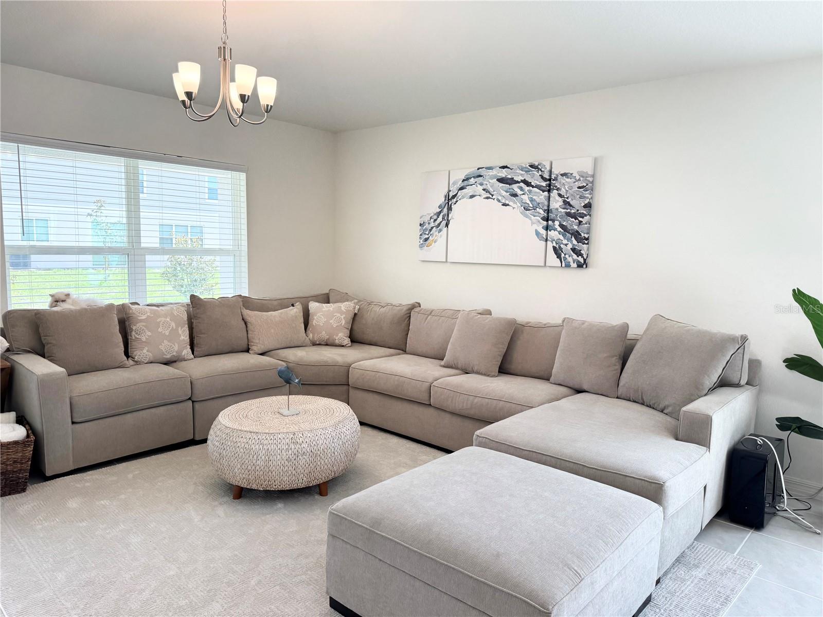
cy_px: 308
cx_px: 412
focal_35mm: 24
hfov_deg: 71.6
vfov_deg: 56.8
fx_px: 571
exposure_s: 1/177
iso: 80
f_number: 1.78
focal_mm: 6.76
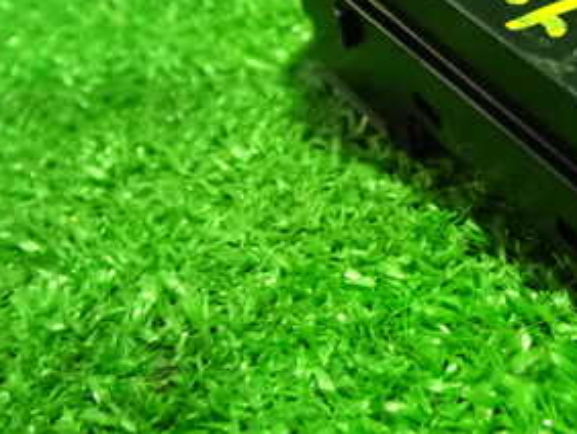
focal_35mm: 68
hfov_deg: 26.8
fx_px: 1134
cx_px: 595
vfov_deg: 21.2
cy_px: 45
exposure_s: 1/40
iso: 1600
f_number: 2.4
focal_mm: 5.79
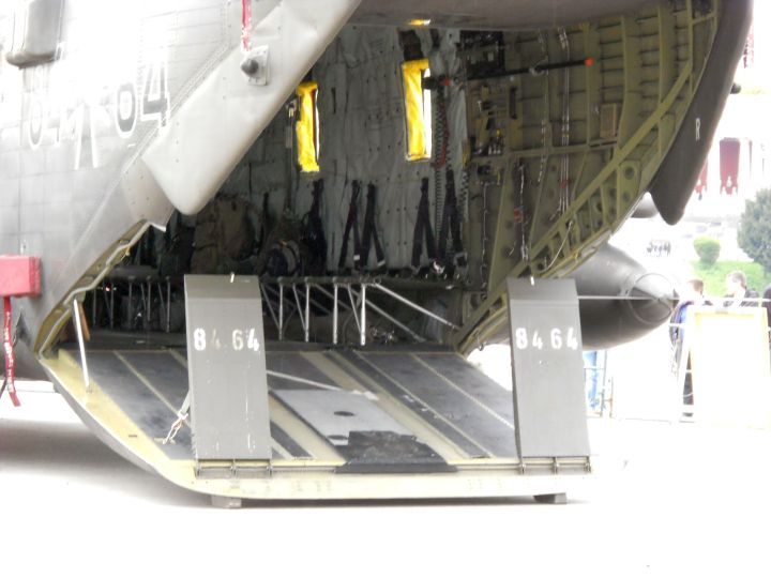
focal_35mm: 145
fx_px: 3230
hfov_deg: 13.6
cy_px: 289
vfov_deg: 10.2
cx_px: 386
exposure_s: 1/60
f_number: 6.7
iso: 400
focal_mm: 24.03
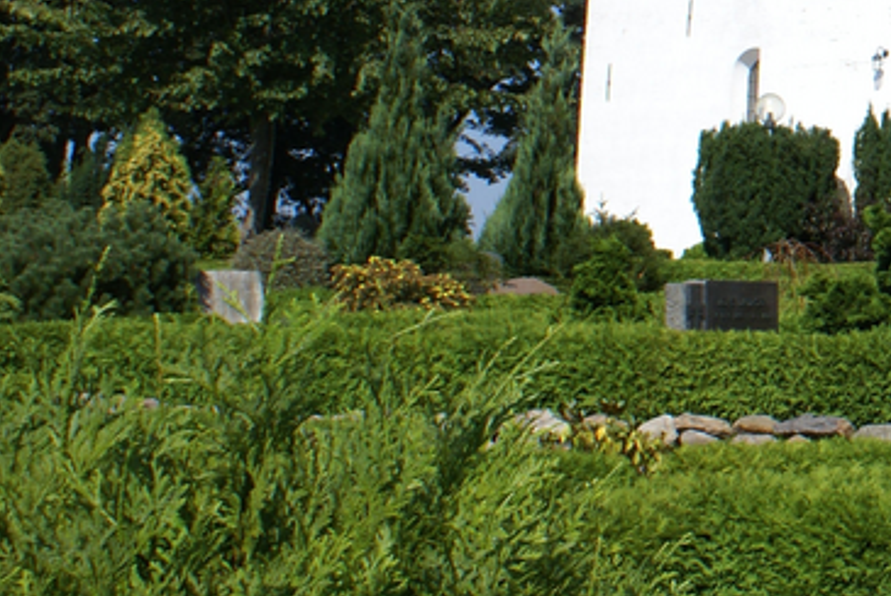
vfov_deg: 12.5
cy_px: -5
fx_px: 2675
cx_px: 1449
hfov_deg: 16.7
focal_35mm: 108
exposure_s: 1/200
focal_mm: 22
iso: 100
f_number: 10
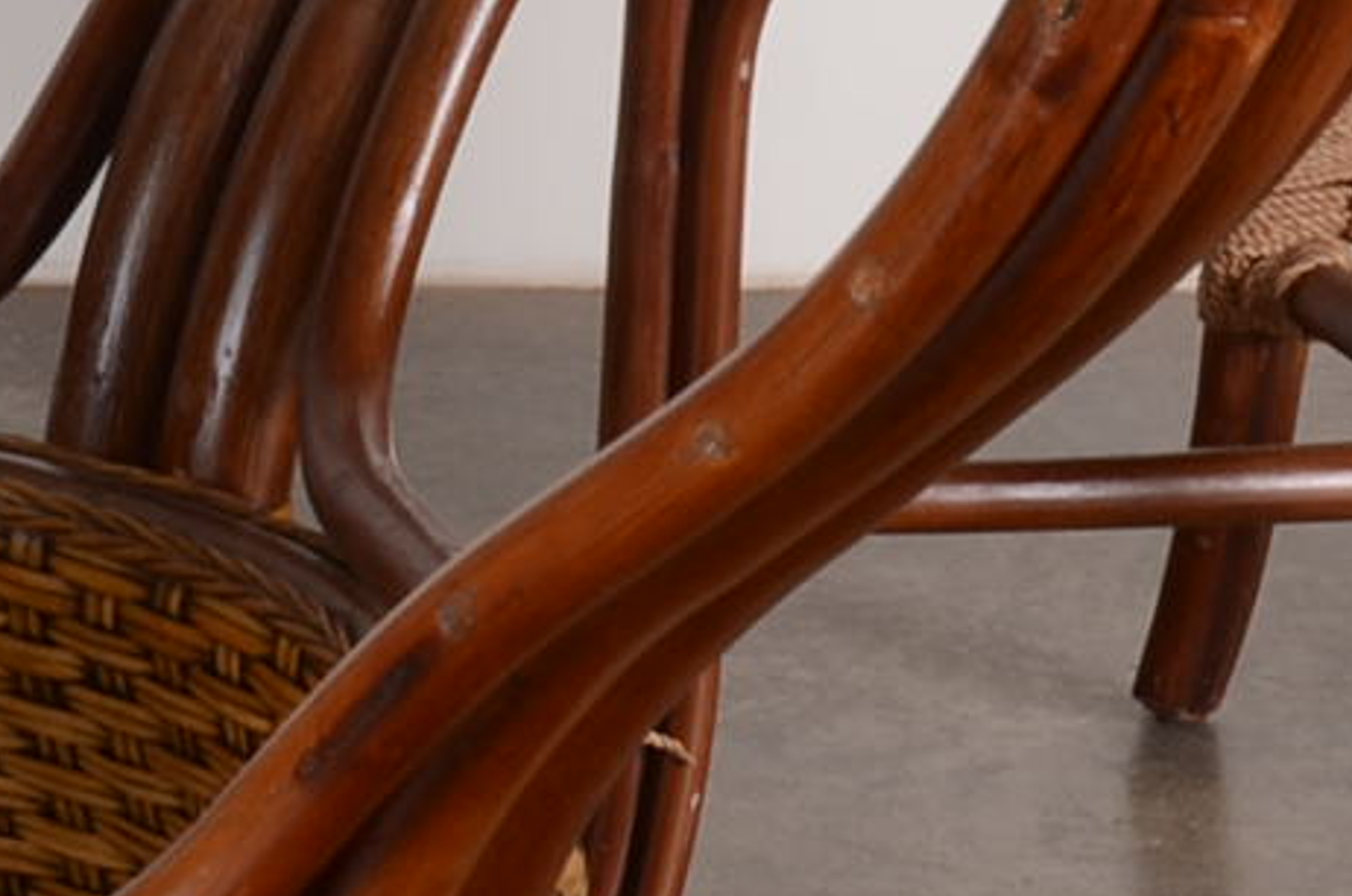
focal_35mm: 224
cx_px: -600
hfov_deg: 9.0
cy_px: 653
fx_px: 8395
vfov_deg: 6.1
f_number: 11
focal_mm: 28
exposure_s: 1/80
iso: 125
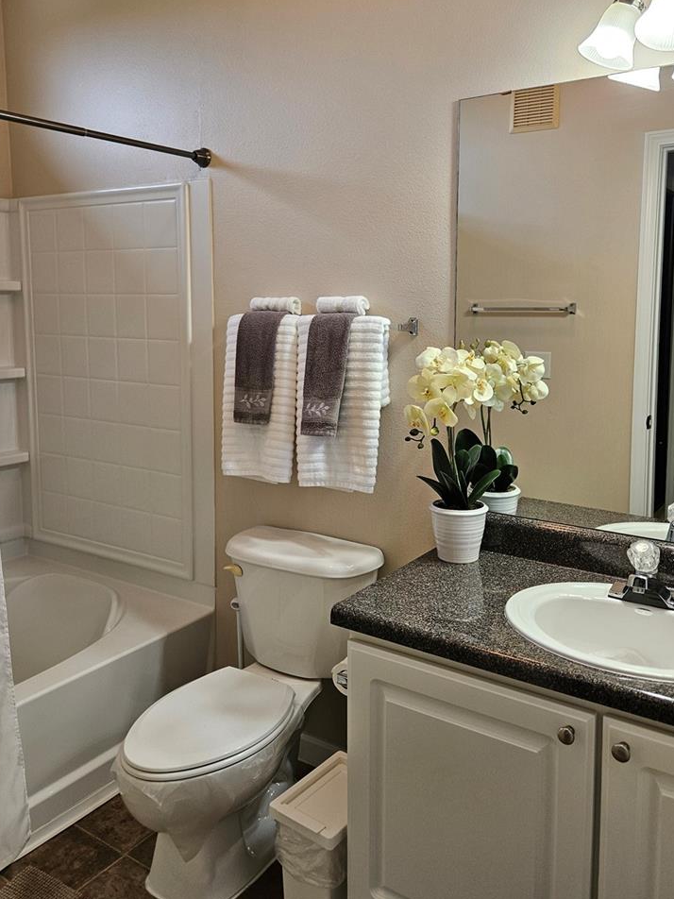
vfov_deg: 61.5
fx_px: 753
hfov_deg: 48.2
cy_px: 398
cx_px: 364
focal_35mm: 29
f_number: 1.8
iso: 125
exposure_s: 1/120
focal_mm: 5.4
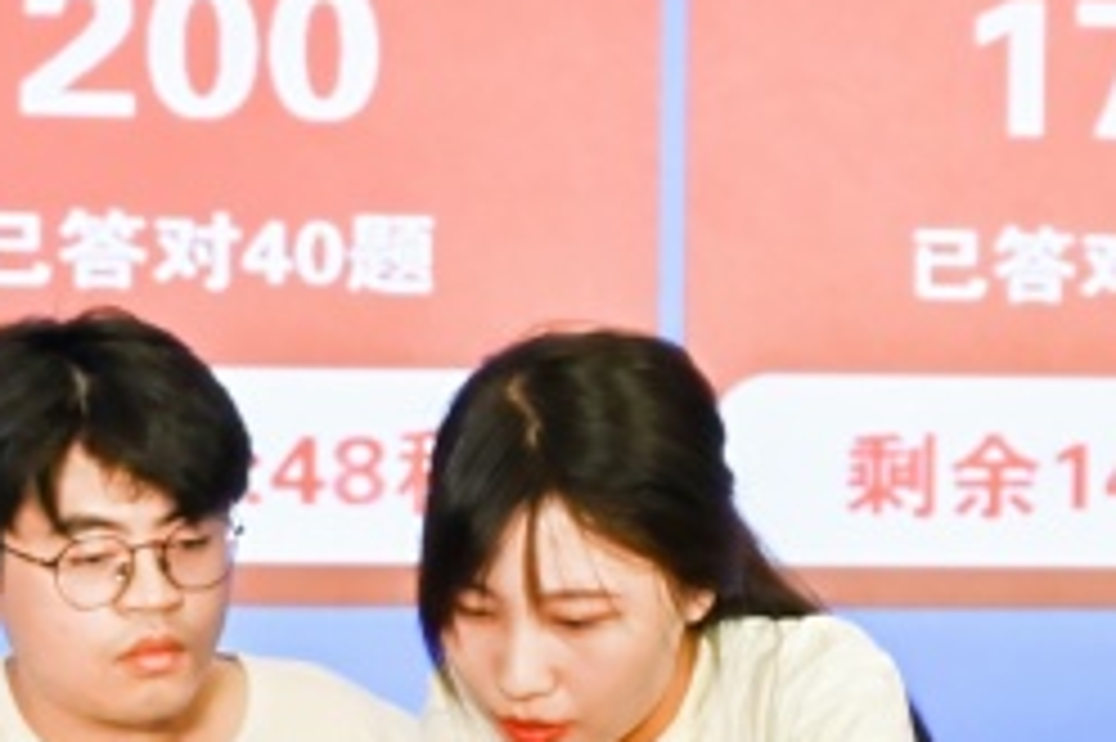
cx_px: 135
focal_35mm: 167
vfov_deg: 8.1
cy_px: 827
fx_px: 5173
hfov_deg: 12.2
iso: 1250
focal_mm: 46
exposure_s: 1/125
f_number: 5.3
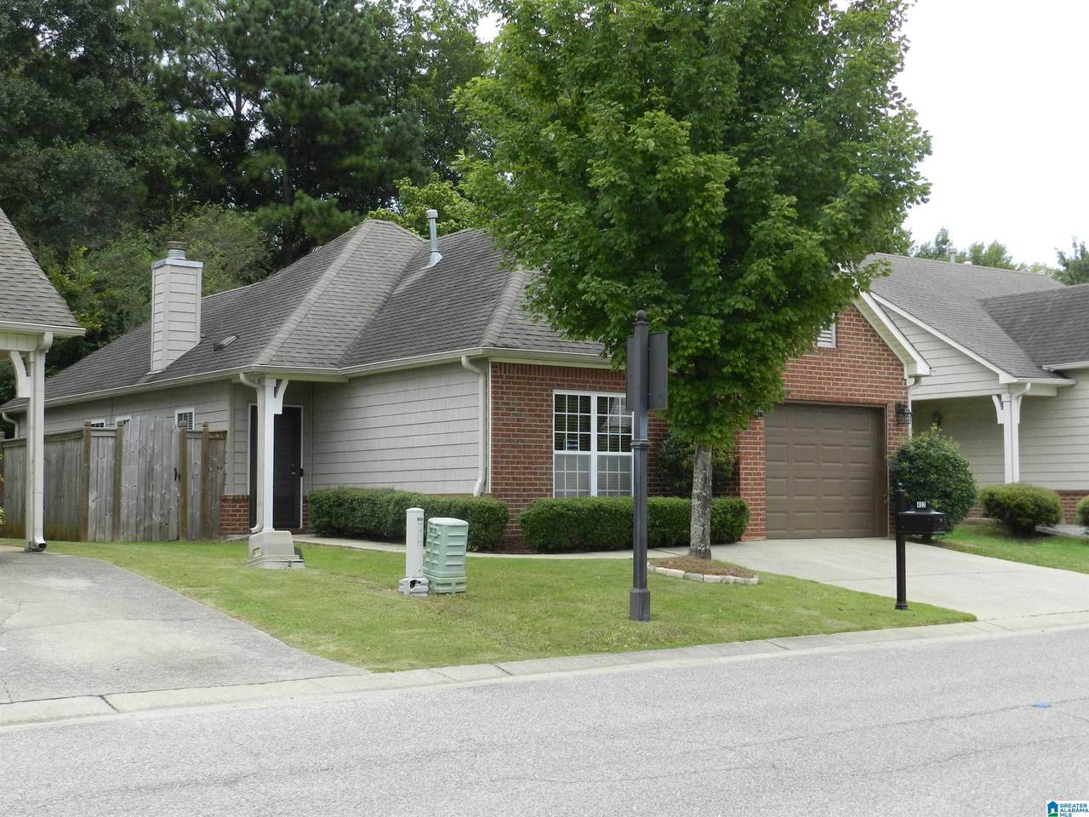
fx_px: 1447
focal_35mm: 46
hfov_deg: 41.2
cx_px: 544
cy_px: 408
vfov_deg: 31.5
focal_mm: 8.1
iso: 160
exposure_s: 1/400
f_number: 4.2
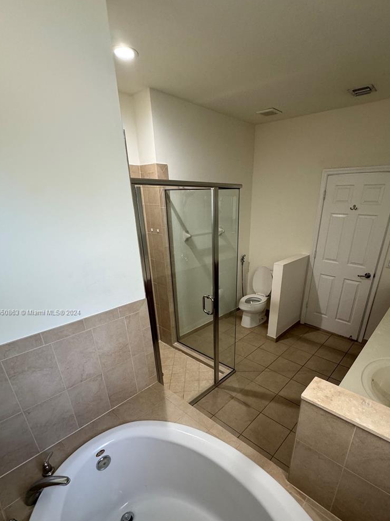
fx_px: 255
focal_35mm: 17
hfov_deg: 74.4
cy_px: 313
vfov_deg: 89.9
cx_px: 221
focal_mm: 2.22
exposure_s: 1/60
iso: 250
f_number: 2.2
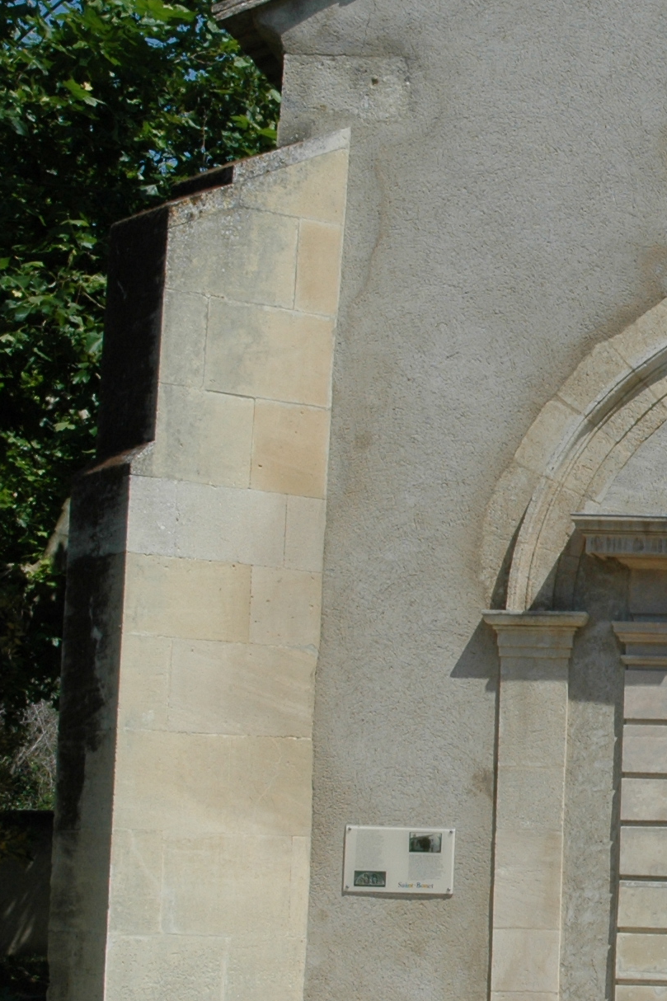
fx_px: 2891
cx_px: 988
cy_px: 519
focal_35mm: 104
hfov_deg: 12.5
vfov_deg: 19.6
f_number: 11
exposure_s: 1/500
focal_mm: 28
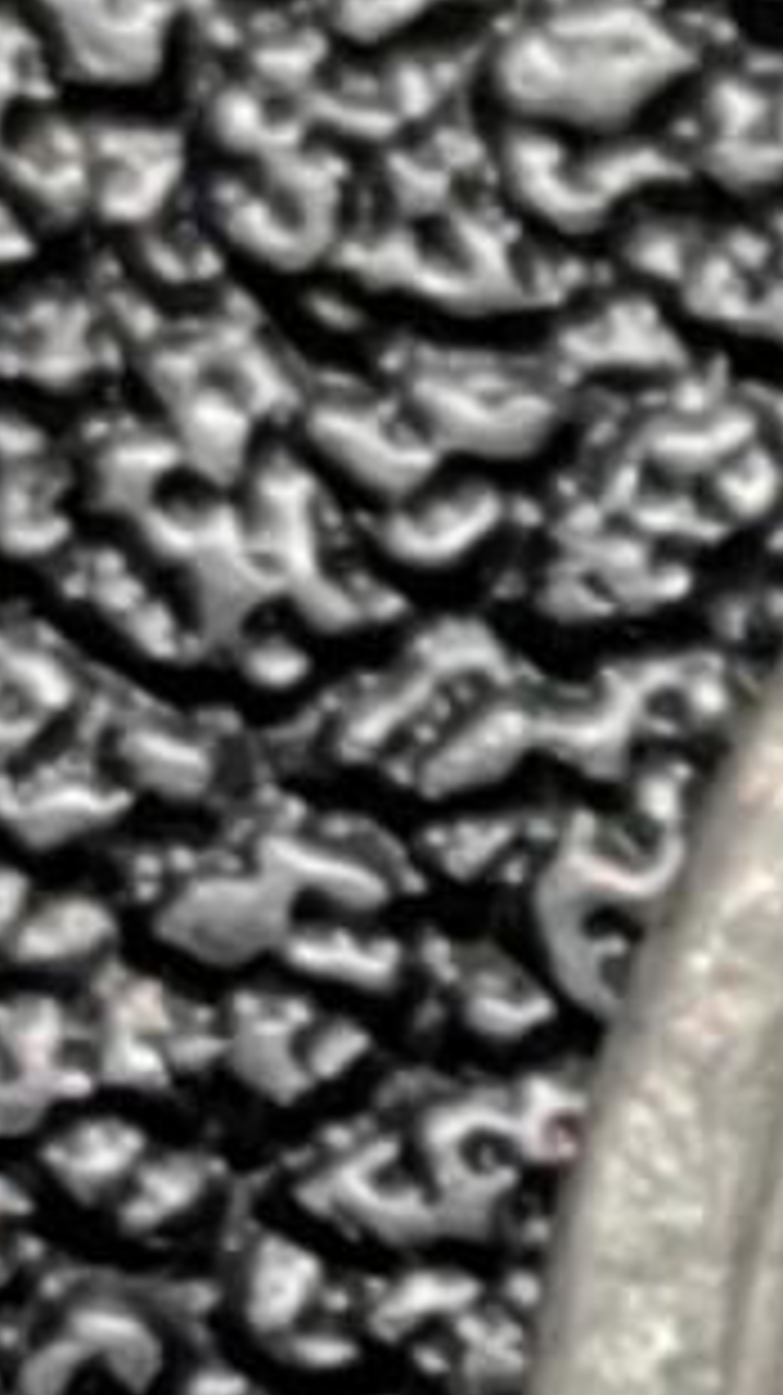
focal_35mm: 506
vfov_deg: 4.3
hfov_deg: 2.4
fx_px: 18707
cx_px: 2696
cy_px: 1629
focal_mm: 5.75
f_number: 2
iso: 64
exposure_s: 1/100
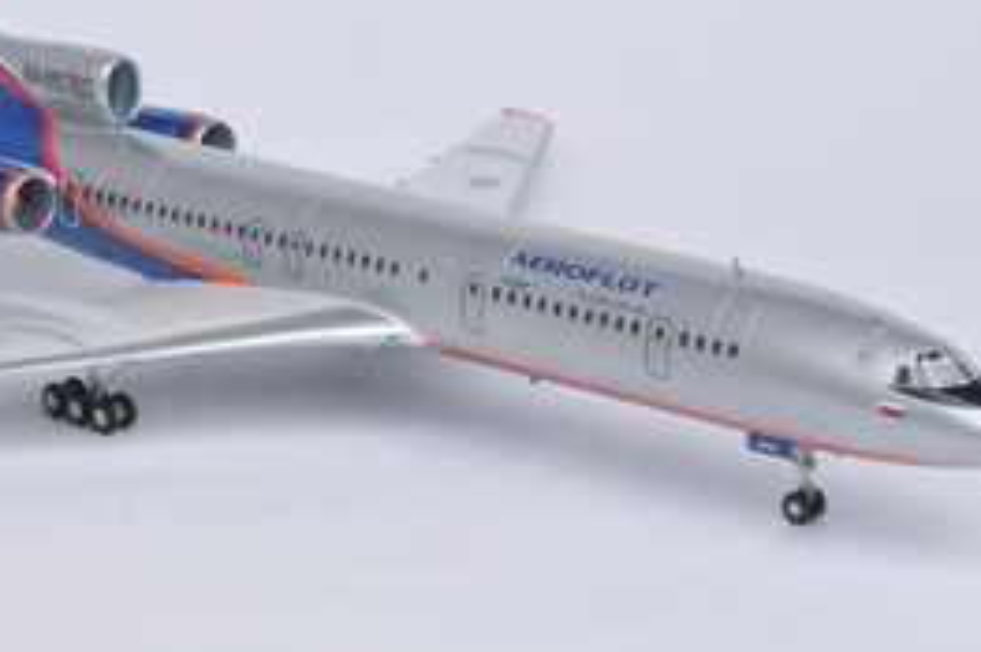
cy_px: 129
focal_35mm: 154
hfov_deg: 13.3
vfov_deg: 8.9
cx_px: 265
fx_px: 4194
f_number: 36
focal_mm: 60
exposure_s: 1/125
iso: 200
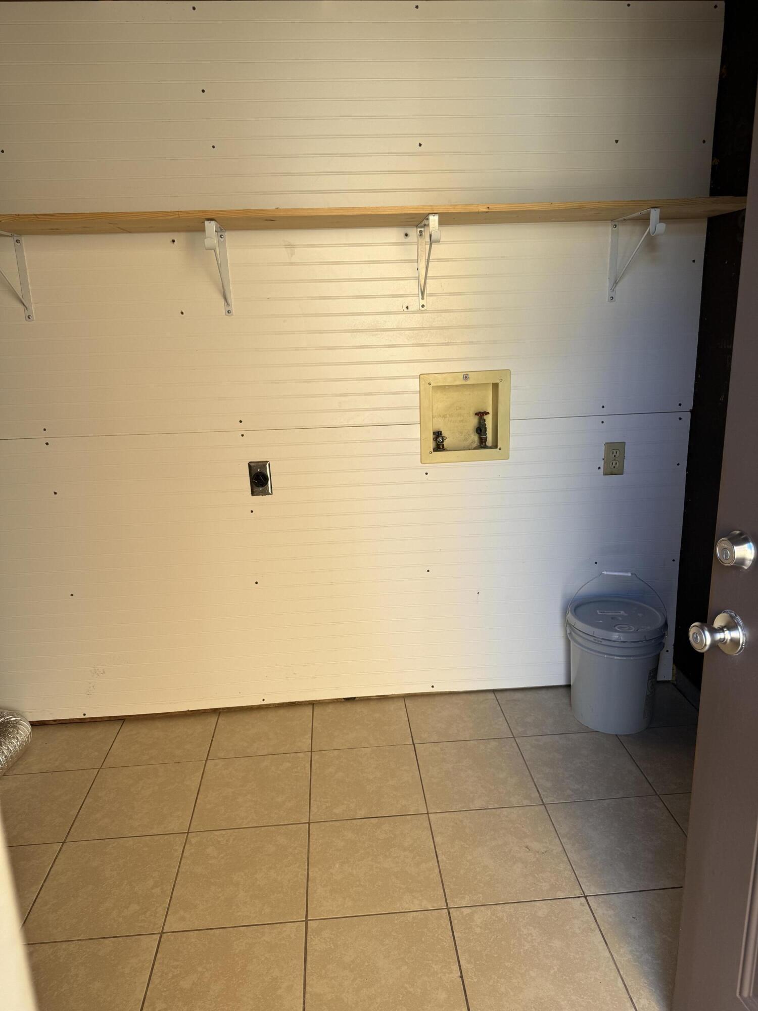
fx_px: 701
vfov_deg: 71.6
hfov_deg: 56.8
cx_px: 379
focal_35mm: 24
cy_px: 506
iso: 50
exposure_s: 1/121
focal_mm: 6.76
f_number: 1.78
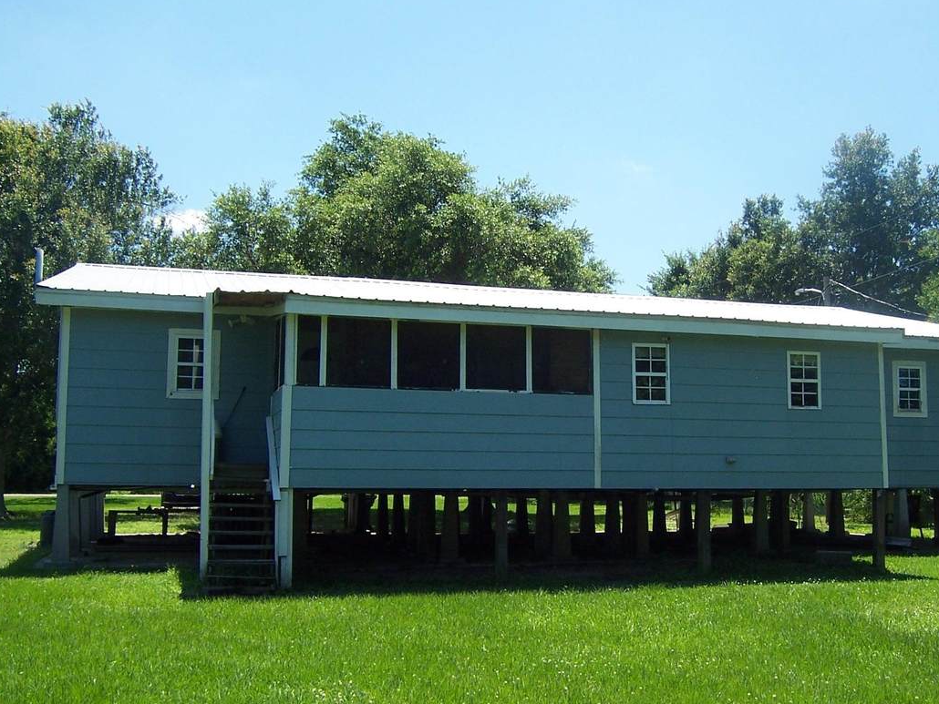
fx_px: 1112
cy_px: 369
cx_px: 558
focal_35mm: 41
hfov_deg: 45.5
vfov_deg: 35.1
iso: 80
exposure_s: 1/500
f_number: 3.4
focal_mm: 5.5
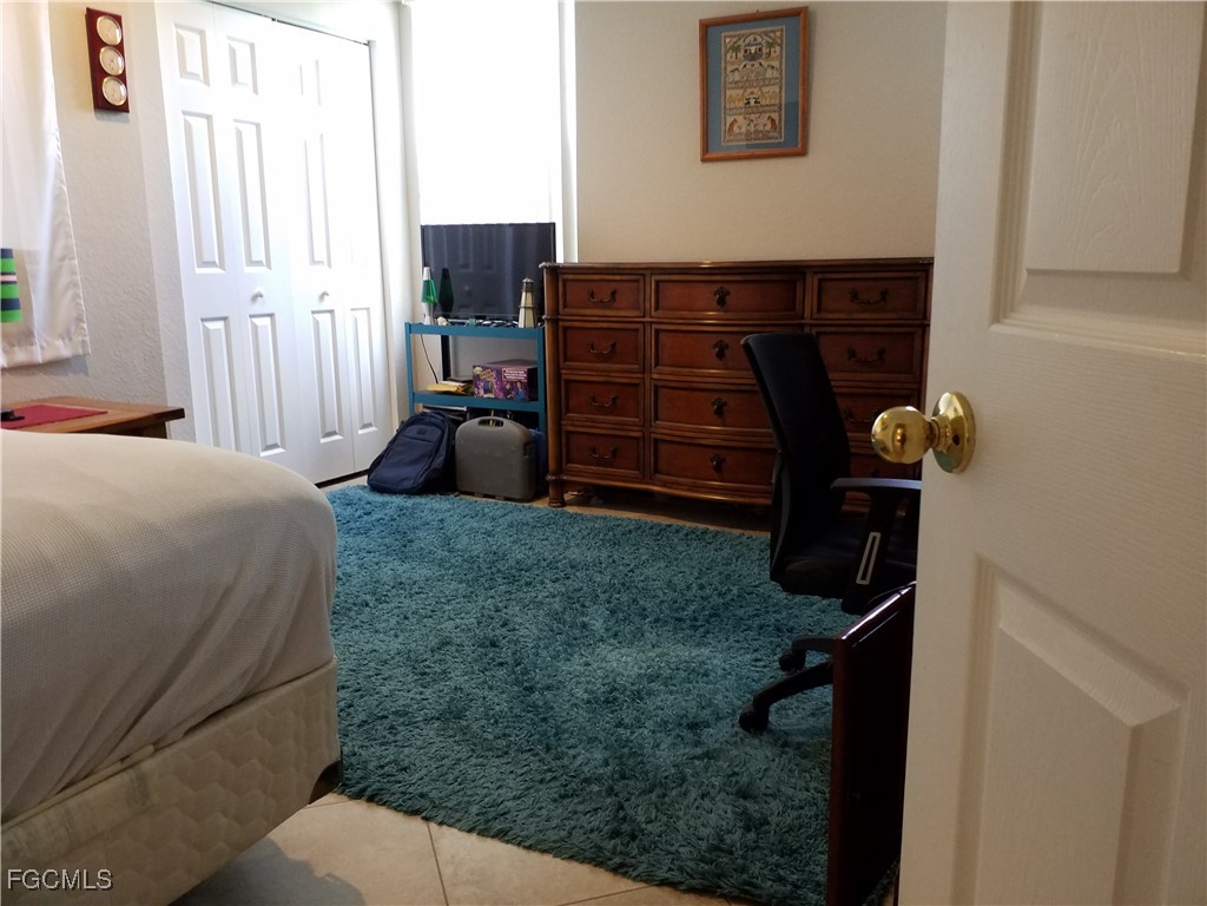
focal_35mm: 27
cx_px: 604
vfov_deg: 51.4
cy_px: 453
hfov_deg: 65.3
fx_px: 941
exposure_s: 1/30
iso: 200
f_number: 1.9
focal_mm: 3.6
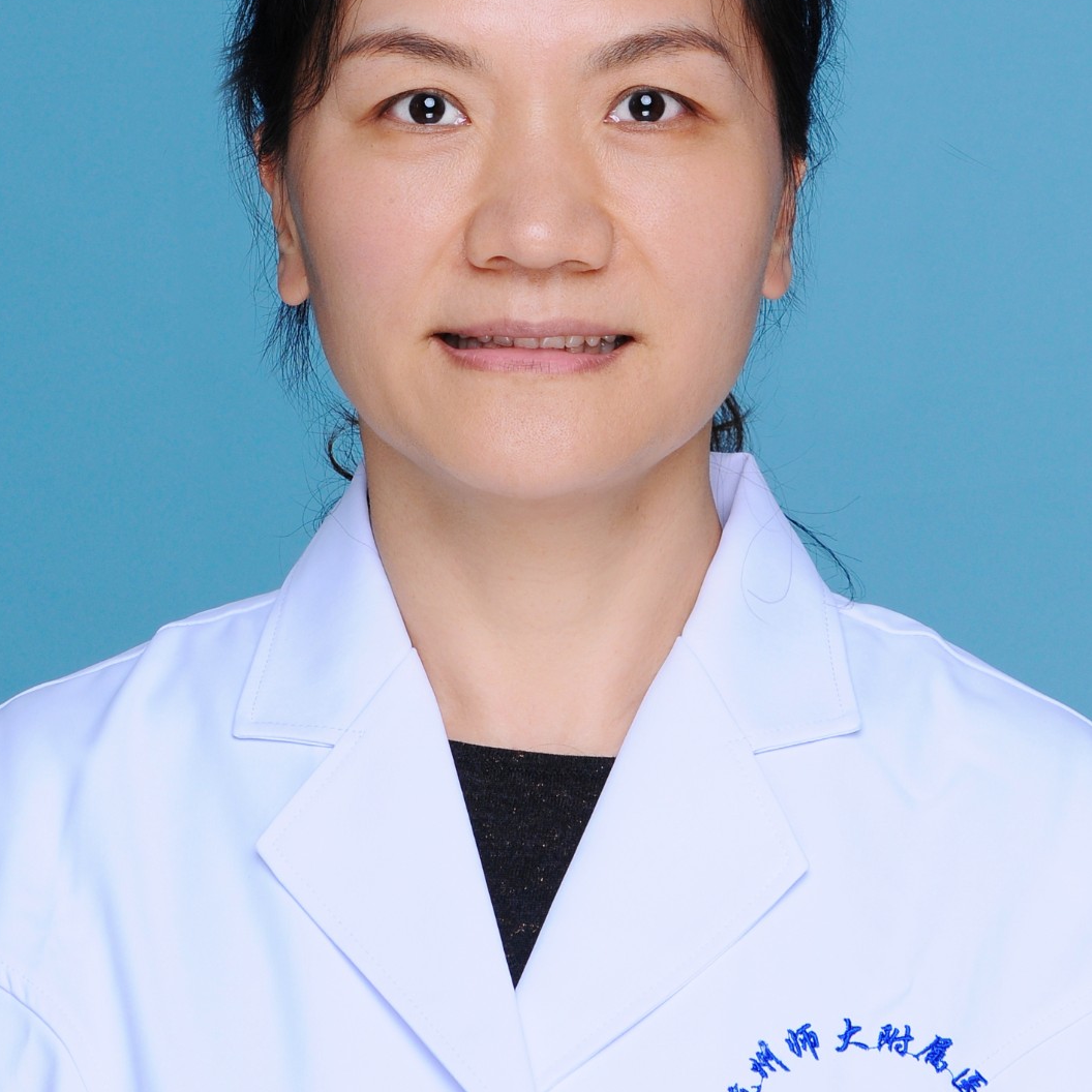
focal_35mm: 135
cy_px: 398
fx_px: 4818
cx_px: 544
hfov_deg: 12.9
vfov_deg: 12.9
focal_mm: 70
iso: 200
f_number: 9
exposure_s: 1/125
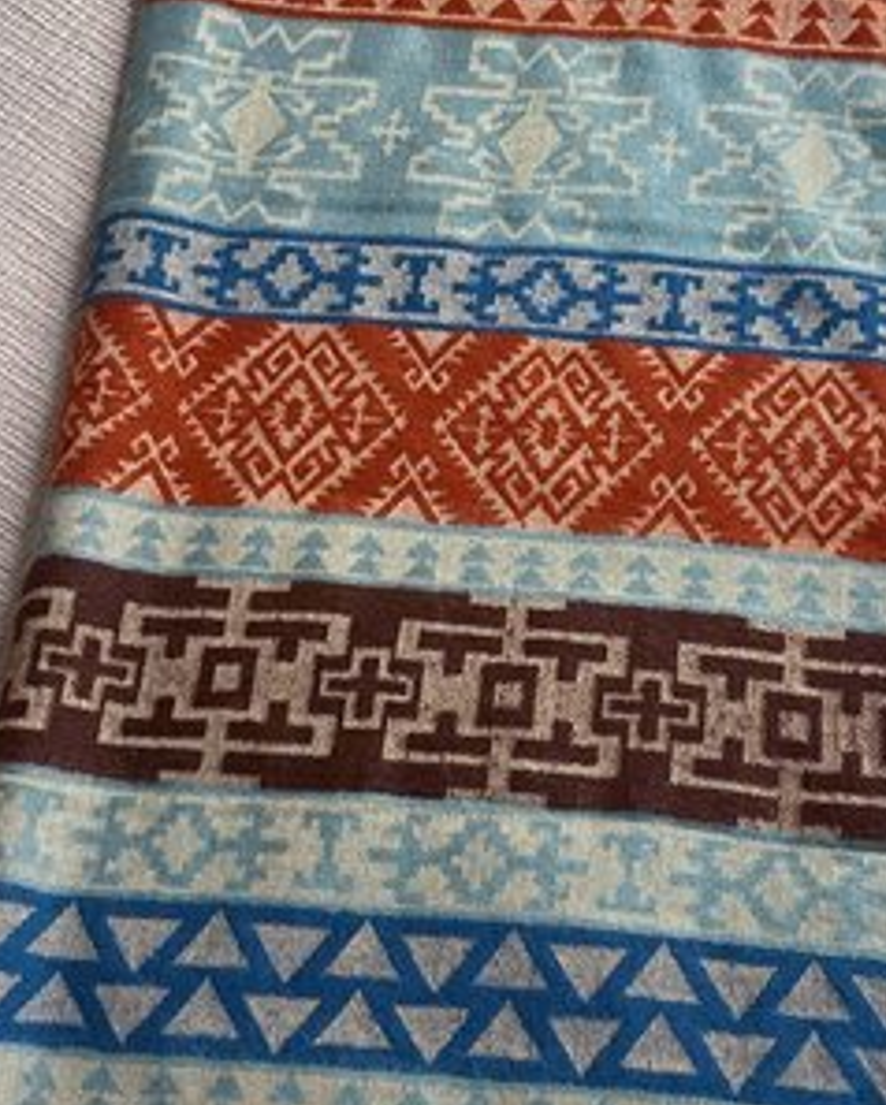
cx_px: 536
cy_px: 575
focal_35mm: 57
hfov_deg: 26.6
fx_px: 1866
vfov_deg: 33.0
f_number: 1.6
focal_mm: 4.2
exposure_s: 1/91
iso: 125
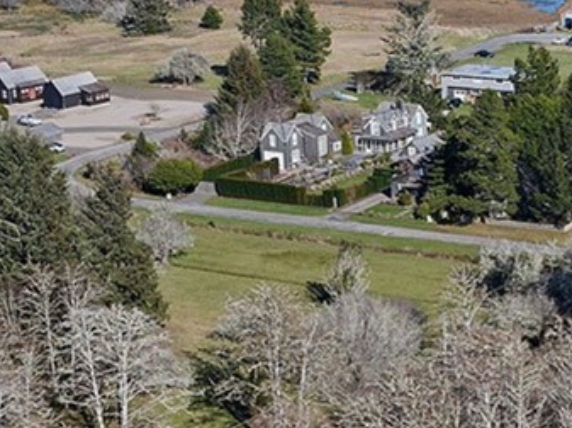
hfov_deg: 16.9
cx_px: 569
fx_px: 1882
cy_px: 494
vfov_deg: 12.7
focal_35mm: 114
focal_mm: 12.29
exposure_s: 1/1600
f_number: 2.8
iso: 170
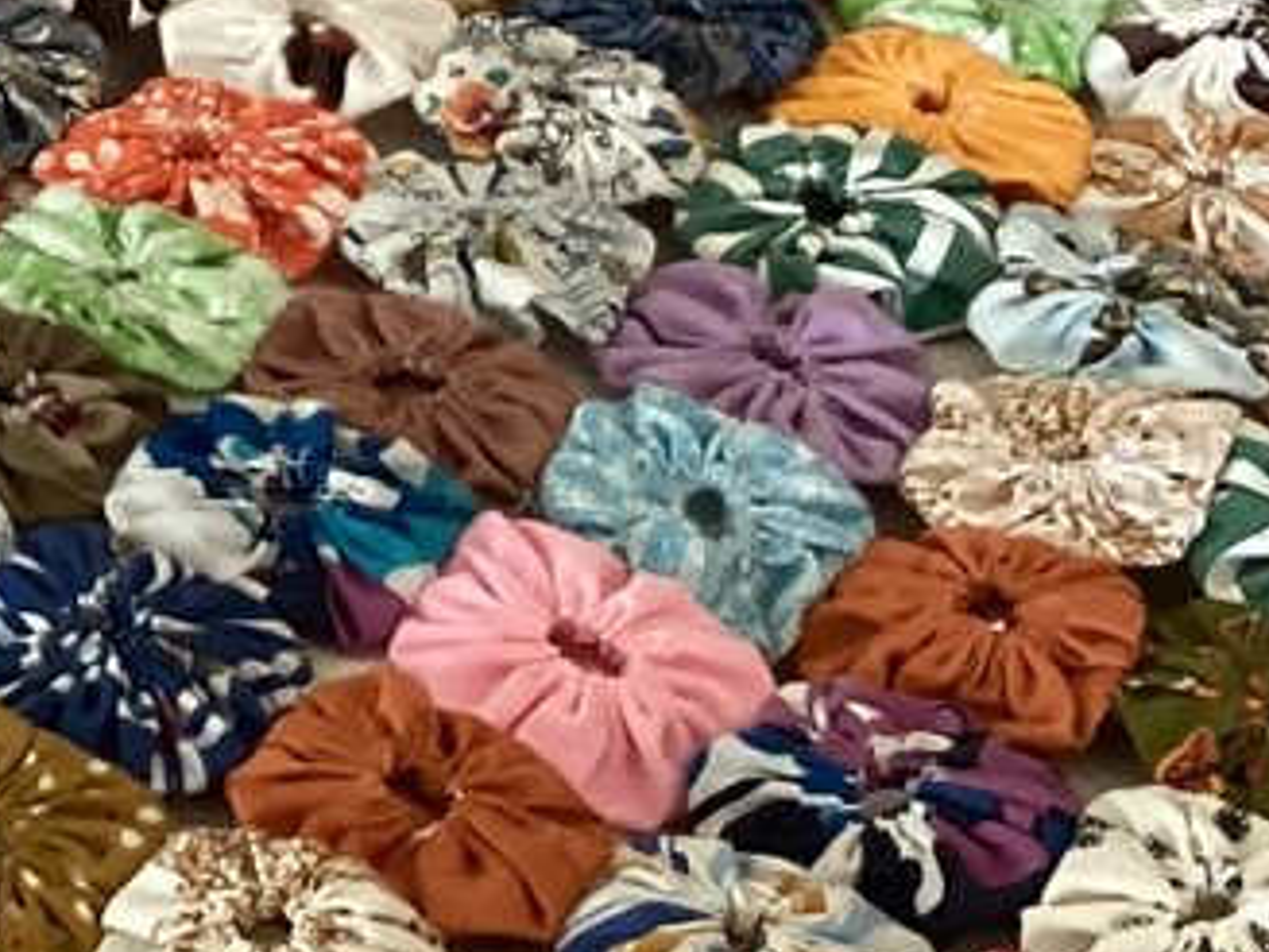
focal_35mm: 143
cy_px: 14
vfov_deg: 10.3
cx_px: -192
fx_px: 5242
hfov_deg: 13.5
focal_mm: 3.3
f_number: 2.4
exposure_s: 1/60
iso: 250
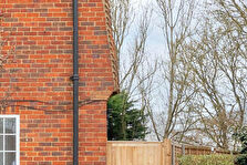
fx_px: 636
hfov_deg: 19.2
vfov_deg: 14.8
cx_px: -127
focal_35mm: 93
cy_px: 64
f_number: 7.1
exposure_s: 1/500
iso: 1000
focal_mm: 29.5
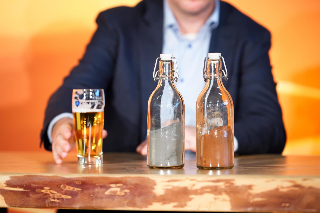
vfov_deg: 6.9
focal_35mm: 200
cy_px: 106
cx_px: 160
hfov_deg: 10.3
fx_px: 1778
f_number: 3.5
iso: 640
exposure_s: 1/100
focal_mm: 200
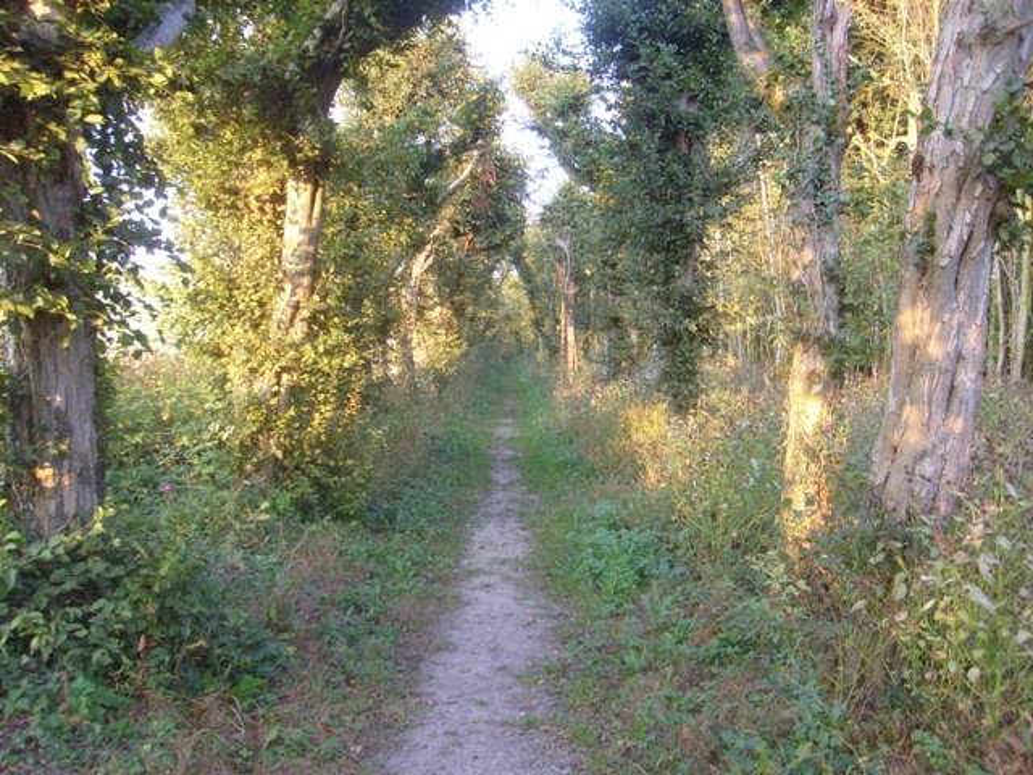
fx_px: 1044
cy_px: 388
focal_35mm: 35
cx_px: 516
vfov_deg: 40.7
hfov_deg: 52.6
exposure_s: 1/45
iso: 120
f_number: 2.8
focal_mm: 5.8
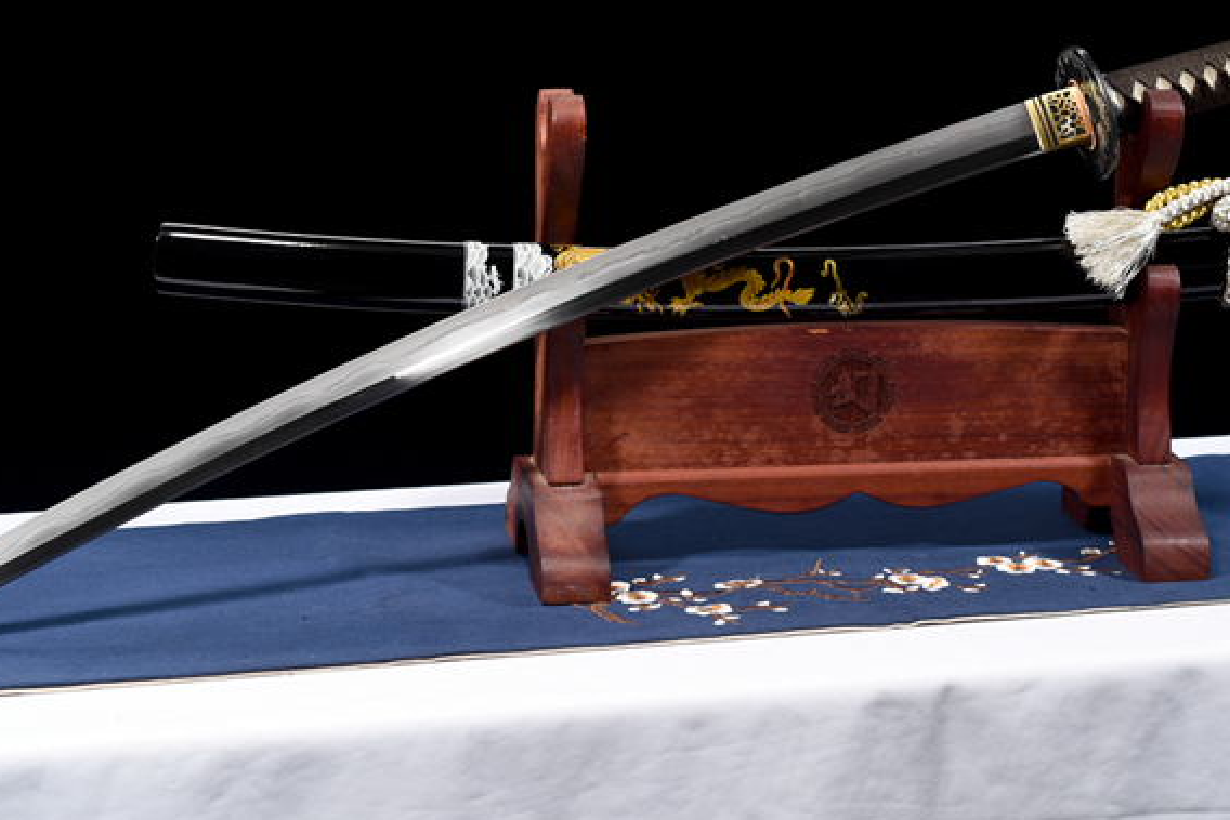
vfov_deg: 14.7
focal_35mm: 93
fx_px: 3178
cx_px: 695
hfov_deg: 21.9
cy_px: 237
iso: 100
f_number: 7.1
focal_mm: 60
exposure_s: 1/100
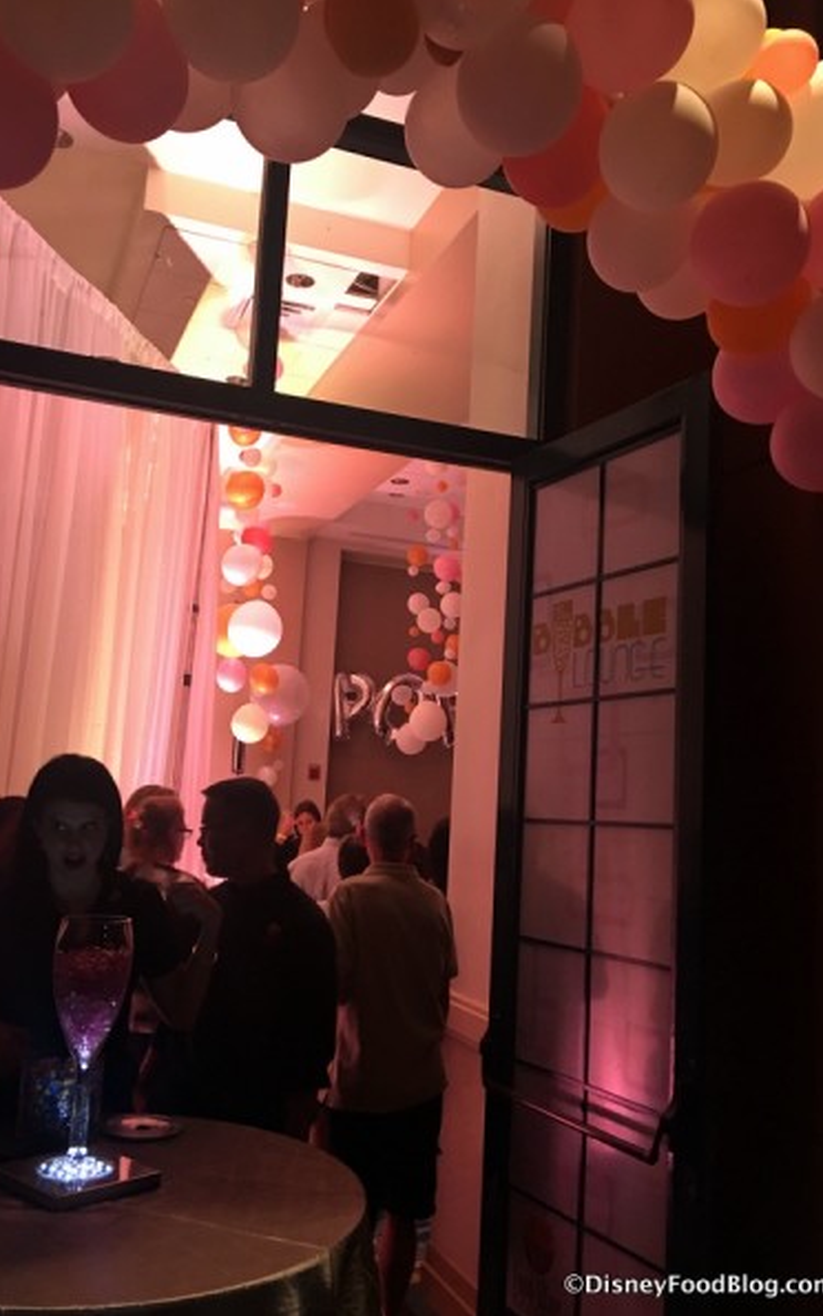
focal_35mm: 31
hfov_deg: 40.6
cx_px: 372
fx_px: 1112
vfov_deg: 61.2
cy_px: 661
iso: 64
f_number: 2.2
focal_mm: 4.15
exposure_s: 1/15
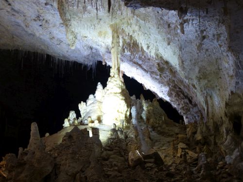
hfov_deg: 25.0
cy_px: 91
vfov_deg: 18.9
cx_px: 122
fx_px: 548
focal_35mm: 78
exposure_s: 1/8
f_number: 2.8
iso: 200
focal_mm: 14
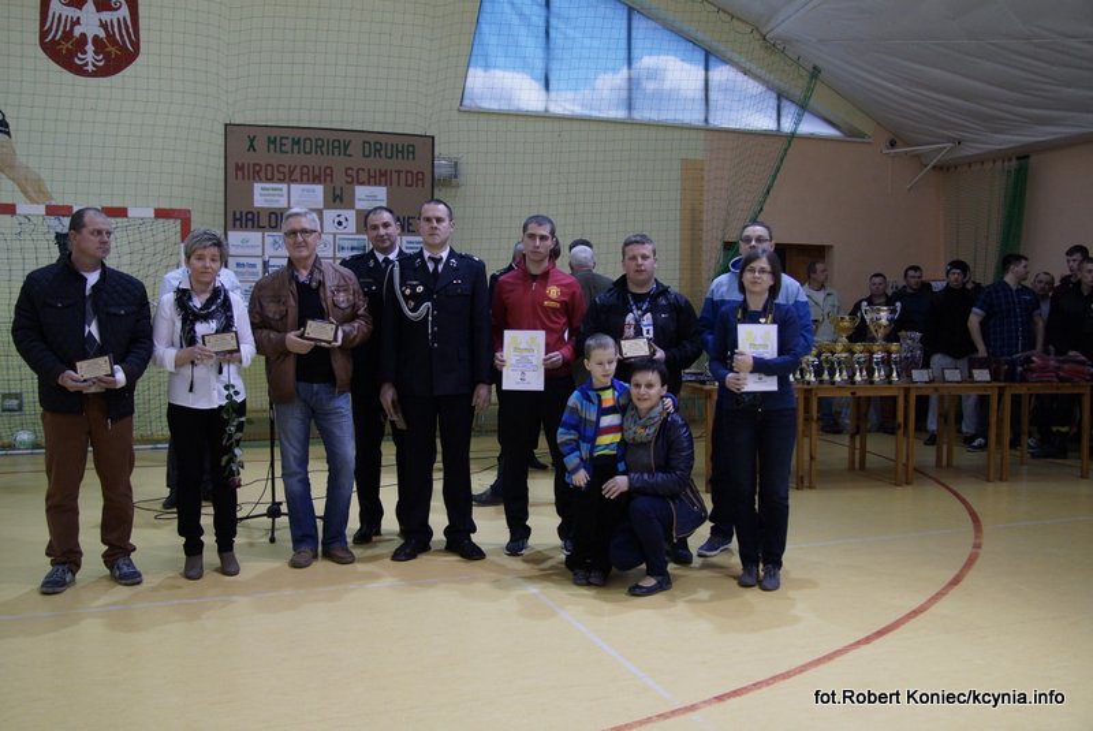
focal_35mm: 33
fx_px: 1003
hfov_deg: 57.2
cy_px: 366
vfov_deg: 40.0
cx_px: 546
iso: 1000
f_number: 3.5
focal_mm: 22
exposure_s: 1/200
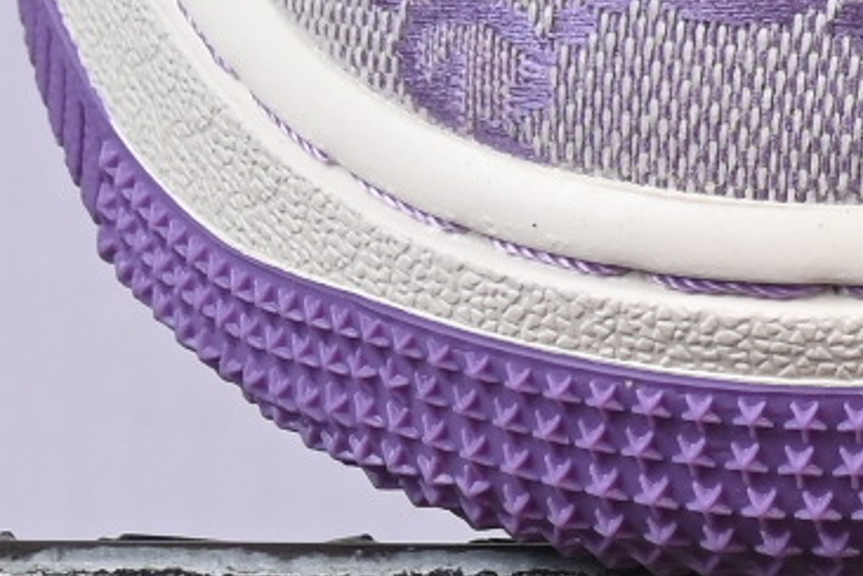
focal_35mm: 571
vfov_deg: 2.4
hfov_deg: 3.6
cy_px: -817
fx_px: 13687
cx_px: 1643
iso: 160
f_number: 8
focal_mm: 50
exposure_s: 1/80
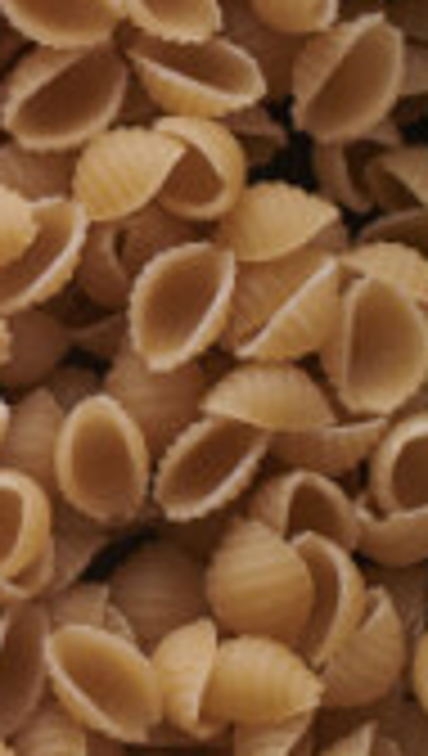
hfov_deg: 4.5
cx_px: -1352
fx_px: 5004
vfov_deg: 8.6
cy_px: 252
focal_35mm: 249
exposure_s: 1/100
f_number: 8
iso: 160
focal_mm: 50
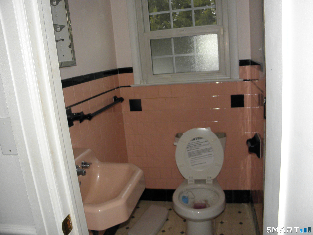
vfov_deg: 49.7
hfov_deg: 63.4
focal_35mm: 28
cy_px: 118
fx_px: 253
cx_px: 156
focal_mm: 5
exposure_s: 1/30
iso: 100
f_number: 3.5
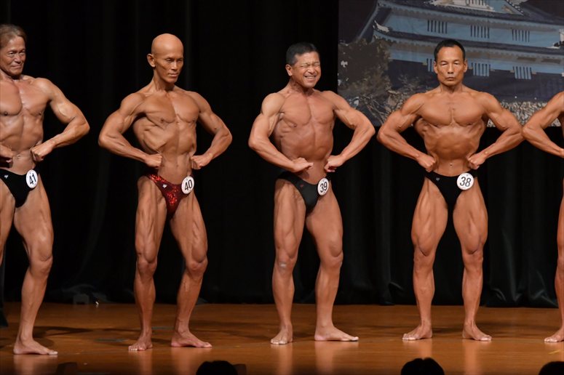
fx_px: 4463
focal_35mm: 285
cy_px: 188
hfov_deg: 7.2
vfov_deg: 4.8
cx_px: 282
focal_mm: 190
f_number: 5.6
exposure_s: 1/400
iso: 5000
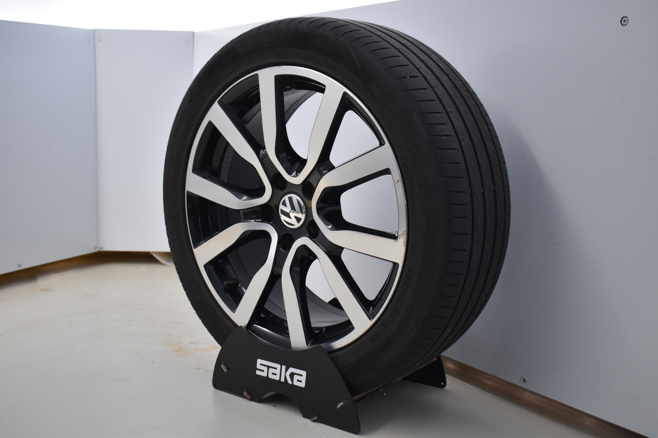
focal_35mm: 45
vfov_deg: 29.9
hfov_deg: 43.6
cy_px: 219
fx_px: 822
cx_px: 329
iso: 800
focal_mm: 30
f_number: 4.2
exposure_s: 1/60
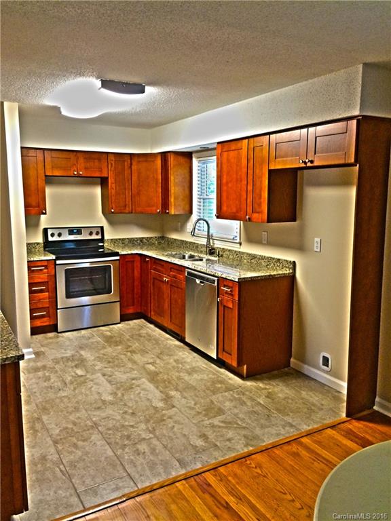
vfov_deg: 61.7
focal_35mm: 29
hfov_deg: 48.2
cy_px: 260
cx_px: 196
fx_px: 437
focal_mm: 4.15
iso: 125
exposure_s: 1/30
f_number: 2.2
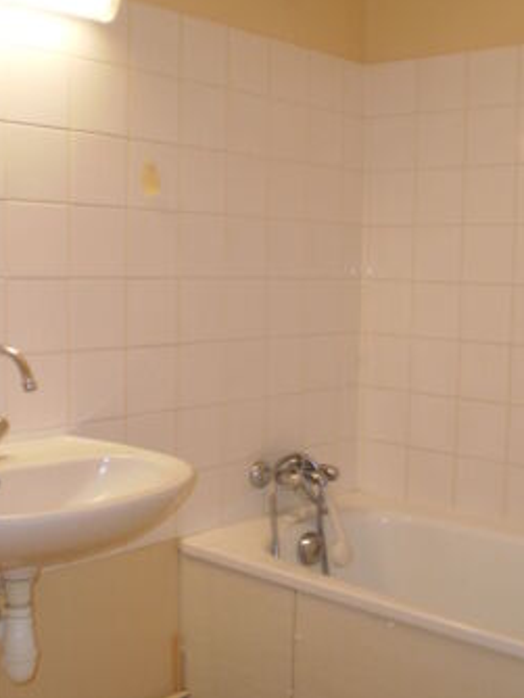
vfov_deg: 41.1
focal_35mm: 46
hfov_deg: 31.5
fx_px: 927
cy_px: 306
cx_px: 294
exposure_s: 1/30
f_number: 3.1
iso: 125
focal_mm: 6.3
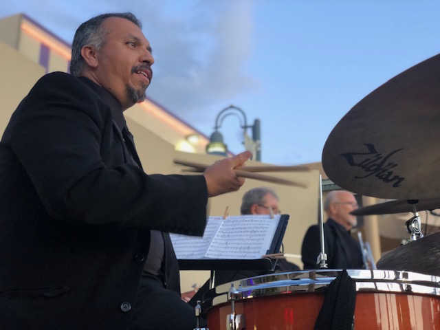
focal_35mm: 52
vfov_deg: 28.0
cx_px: 220
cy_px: 165
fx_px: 661
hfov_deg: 36.8
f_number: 2.4
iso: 80
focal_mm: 6
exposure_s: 1/40
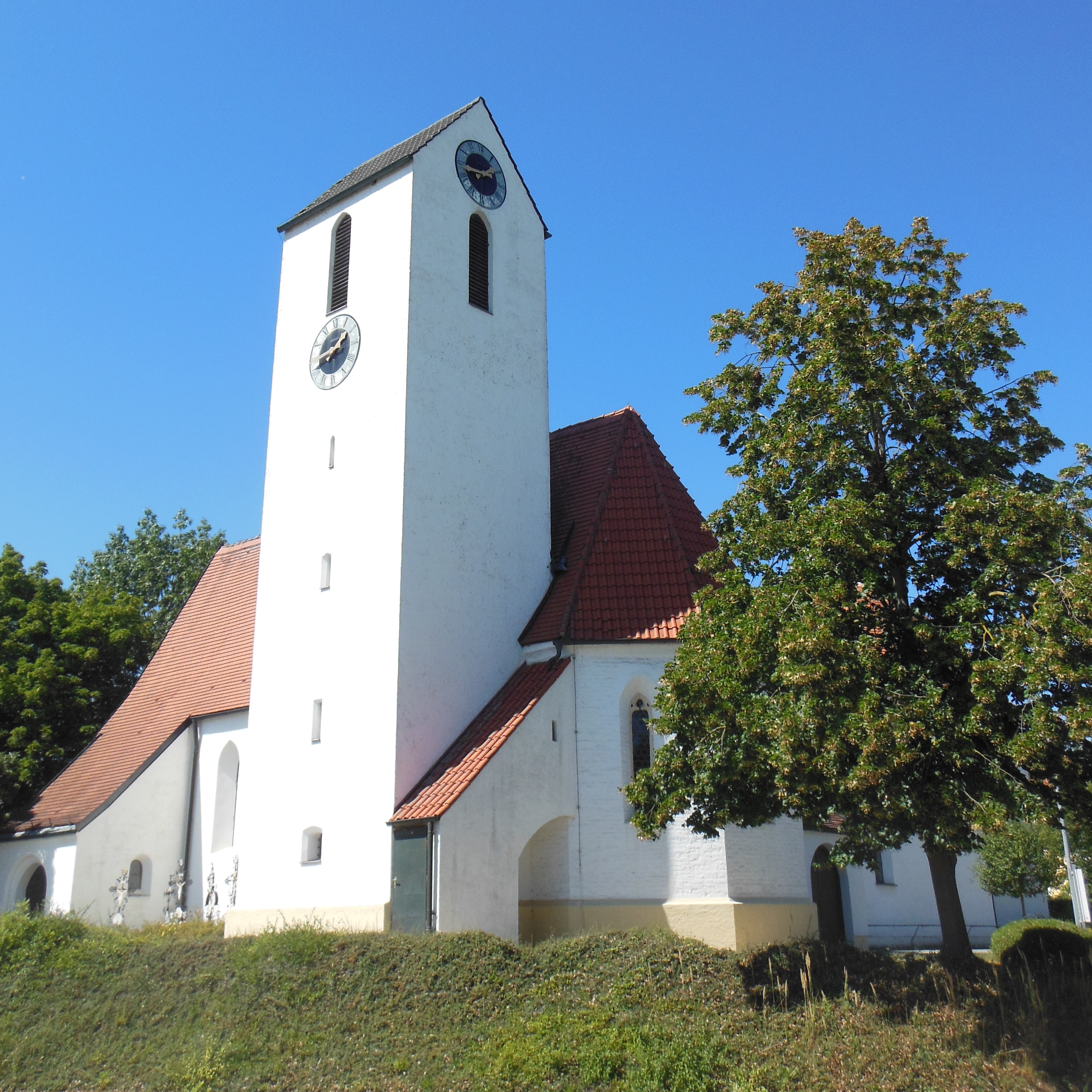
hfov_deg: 47.2
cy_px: 408
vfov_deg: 46.8
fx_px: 1249
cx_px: 541
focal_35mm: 35
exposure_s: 1/1500
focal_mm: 5.2
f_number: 3.3
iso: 125
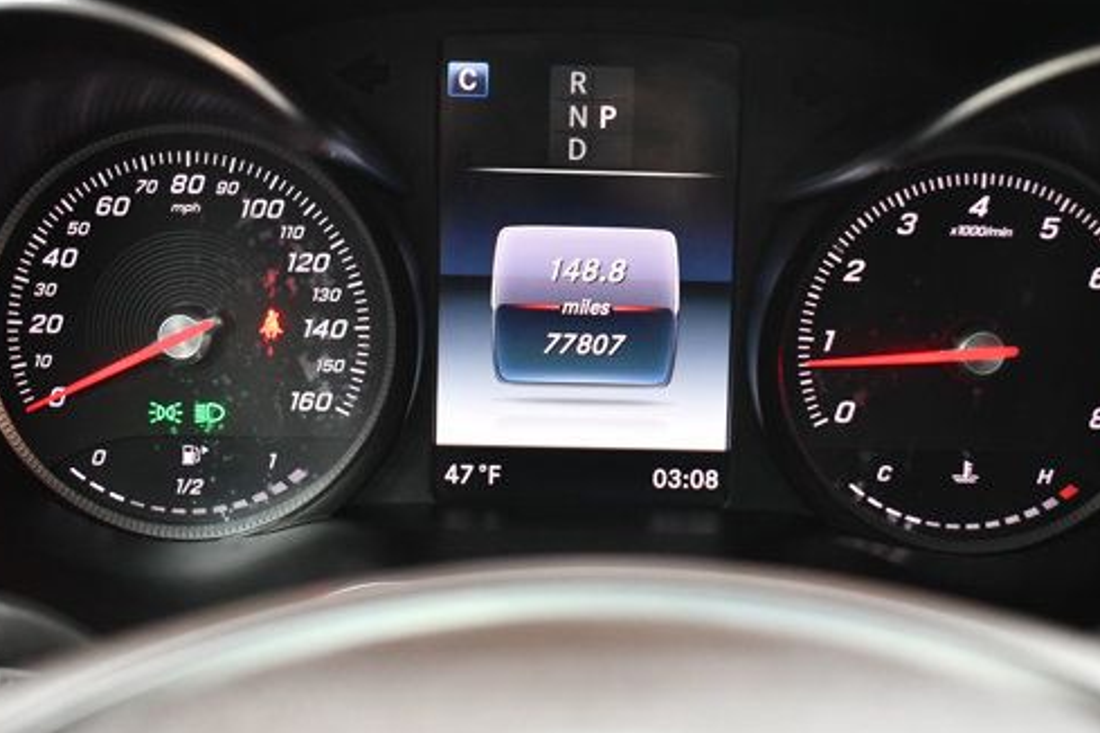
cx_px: 580
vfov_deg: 24.6
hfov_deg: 36.2
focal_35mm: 55
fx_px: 1680
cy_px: 323
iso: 1800
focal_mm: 28
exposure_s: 1/125
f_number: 4.2
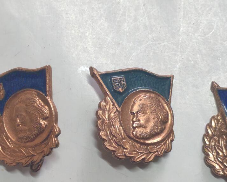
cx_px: 136
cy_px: 121
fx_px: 873
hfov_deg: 14.8
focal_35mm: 130
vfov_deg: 11.9
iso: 640
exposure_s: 1/33
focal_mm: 5.52
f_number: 1.95
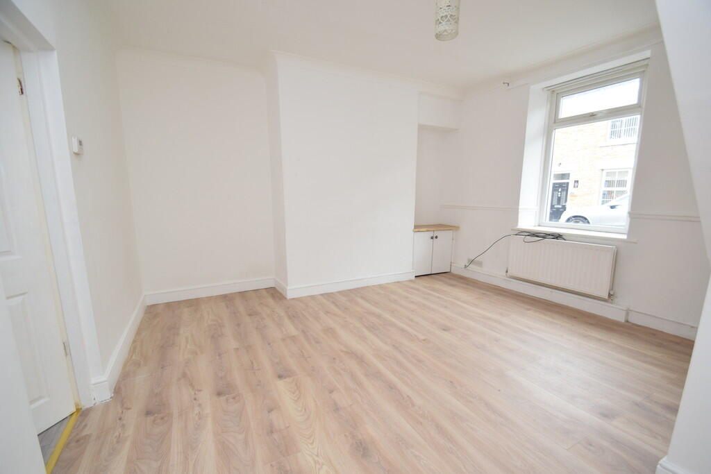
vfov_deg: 77.3
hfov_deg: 100.4
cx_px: 356
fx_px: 296
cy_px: 237
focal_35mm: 15
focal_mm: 10
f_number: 5.6
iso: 800
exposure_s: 1/125
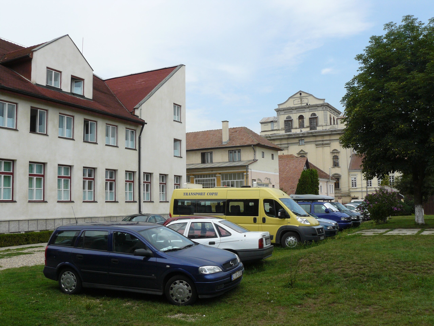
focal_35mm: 36
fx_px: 451
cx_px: 217
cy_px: 163
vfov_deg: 39.7
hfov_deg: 51.4
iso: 100
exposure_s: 1/400
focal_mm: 6
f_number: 5.6
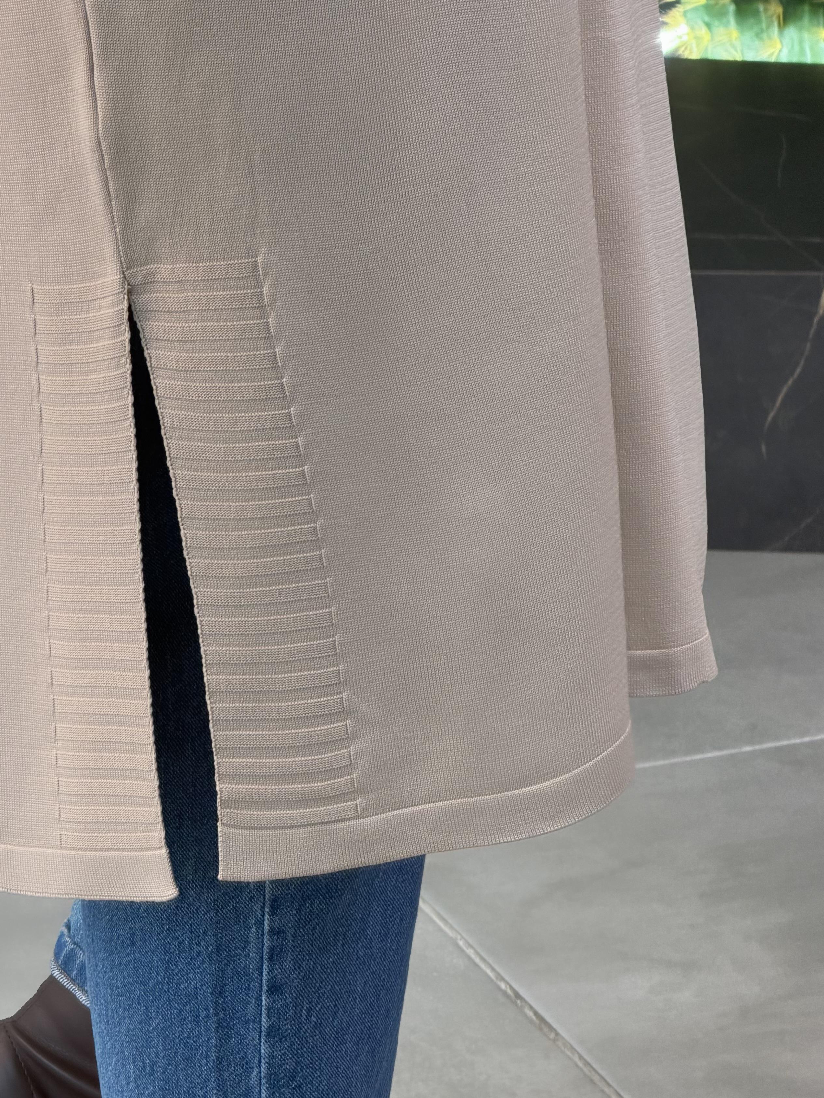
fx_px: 5364
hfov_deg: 8.8
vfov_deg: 11.7
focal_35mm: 169
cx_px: 234
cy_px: 718
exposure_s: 1/98
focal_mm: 16.89
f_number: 2.8
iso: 160
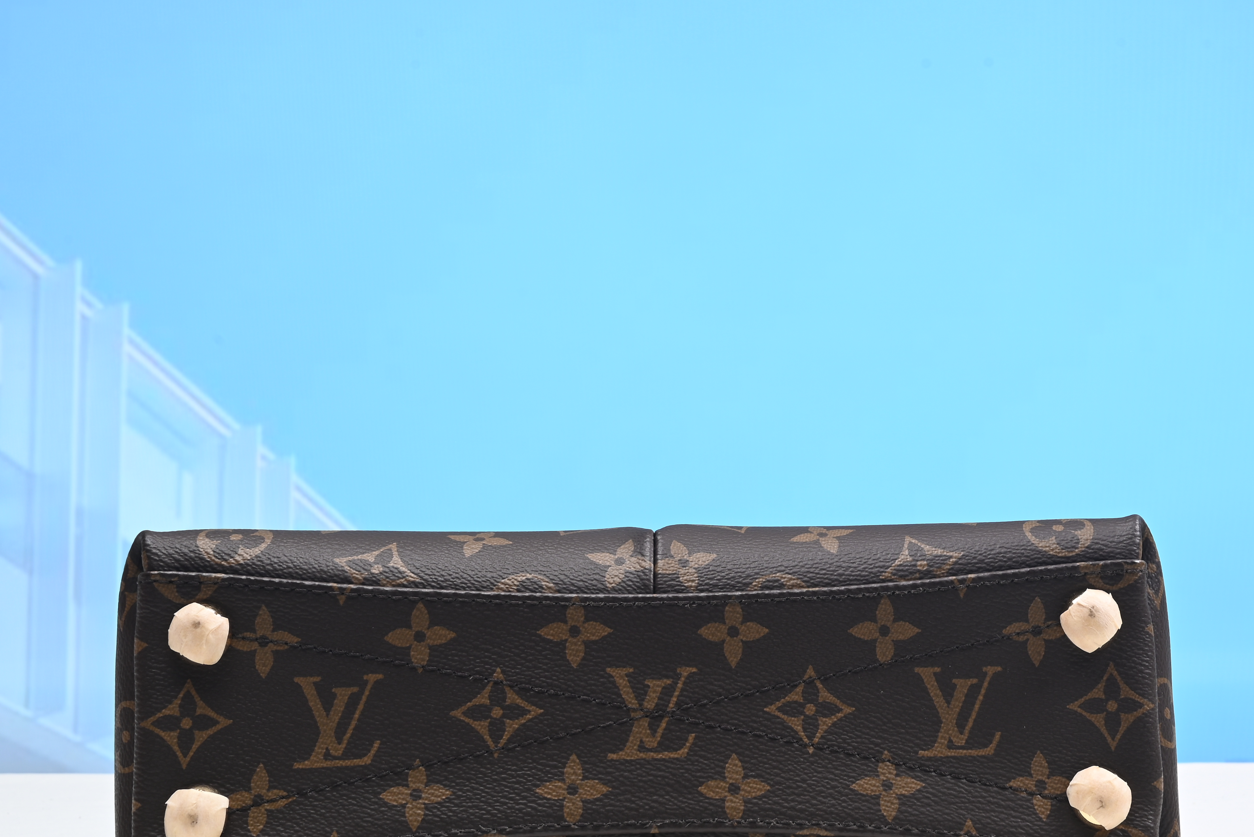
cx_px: 852
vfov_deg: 20.6
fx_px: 2300
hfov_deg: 30.2
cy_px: 370
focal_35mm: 66
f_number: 16
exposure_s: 1/2
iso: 100
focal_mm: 42
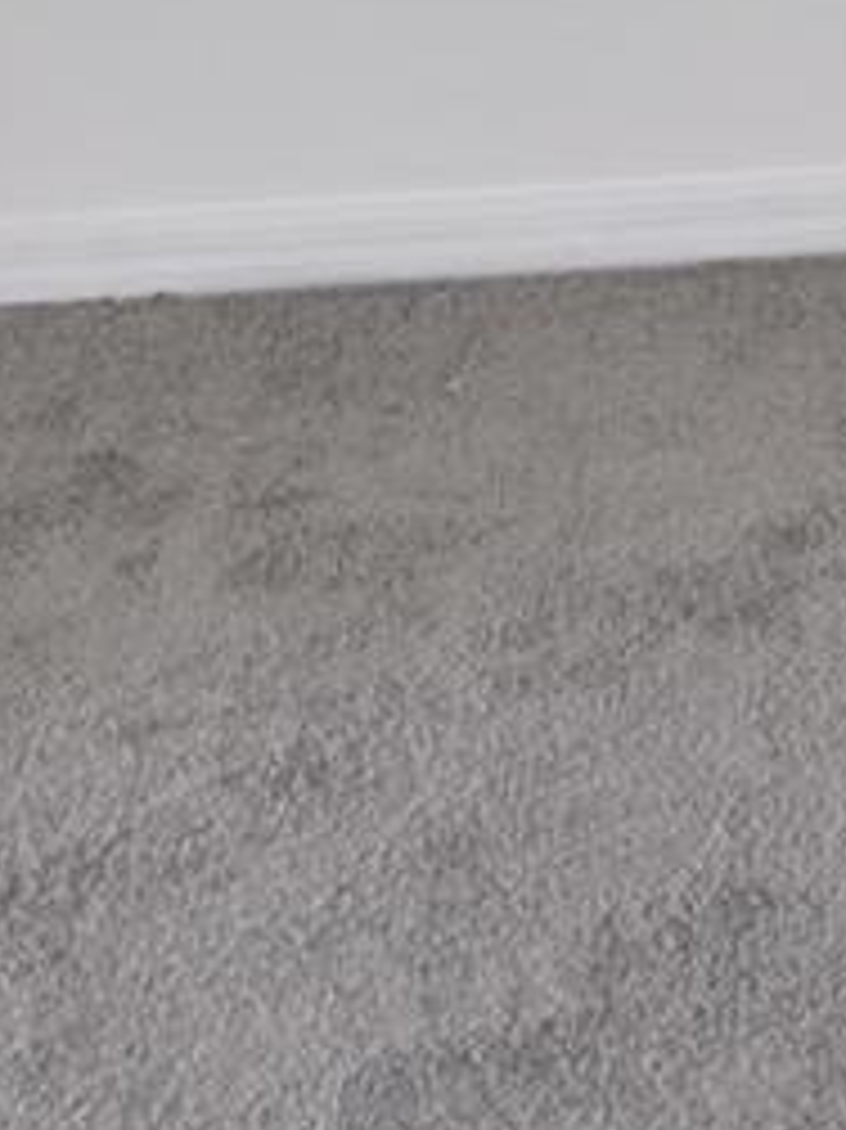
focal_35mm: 92
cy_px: -1162
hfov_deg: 15.2
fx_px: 3000
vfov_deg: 16.2
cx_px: 1130
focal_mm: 10
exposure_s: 1/15
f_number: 10
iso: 250
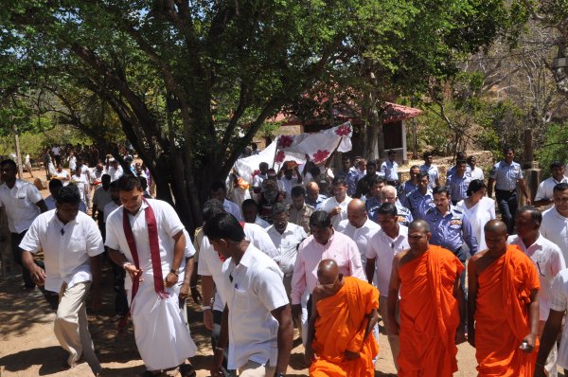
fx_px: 567
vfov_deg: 36.8
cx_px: 284
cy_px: 188
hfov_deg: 53.2
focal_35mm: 36
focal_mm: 24
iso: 400
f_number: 11
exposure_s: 1/500
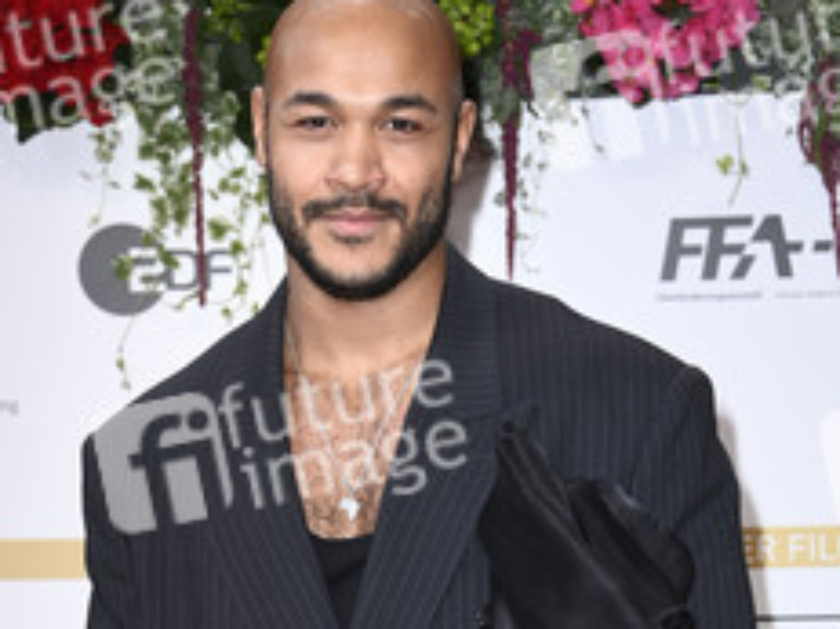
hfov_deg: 12.1
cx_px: 385
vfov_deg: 9.0
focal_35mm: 163
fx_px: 3953
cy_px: 629
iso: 500
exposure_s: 1/250
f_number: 5.6
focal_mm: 98
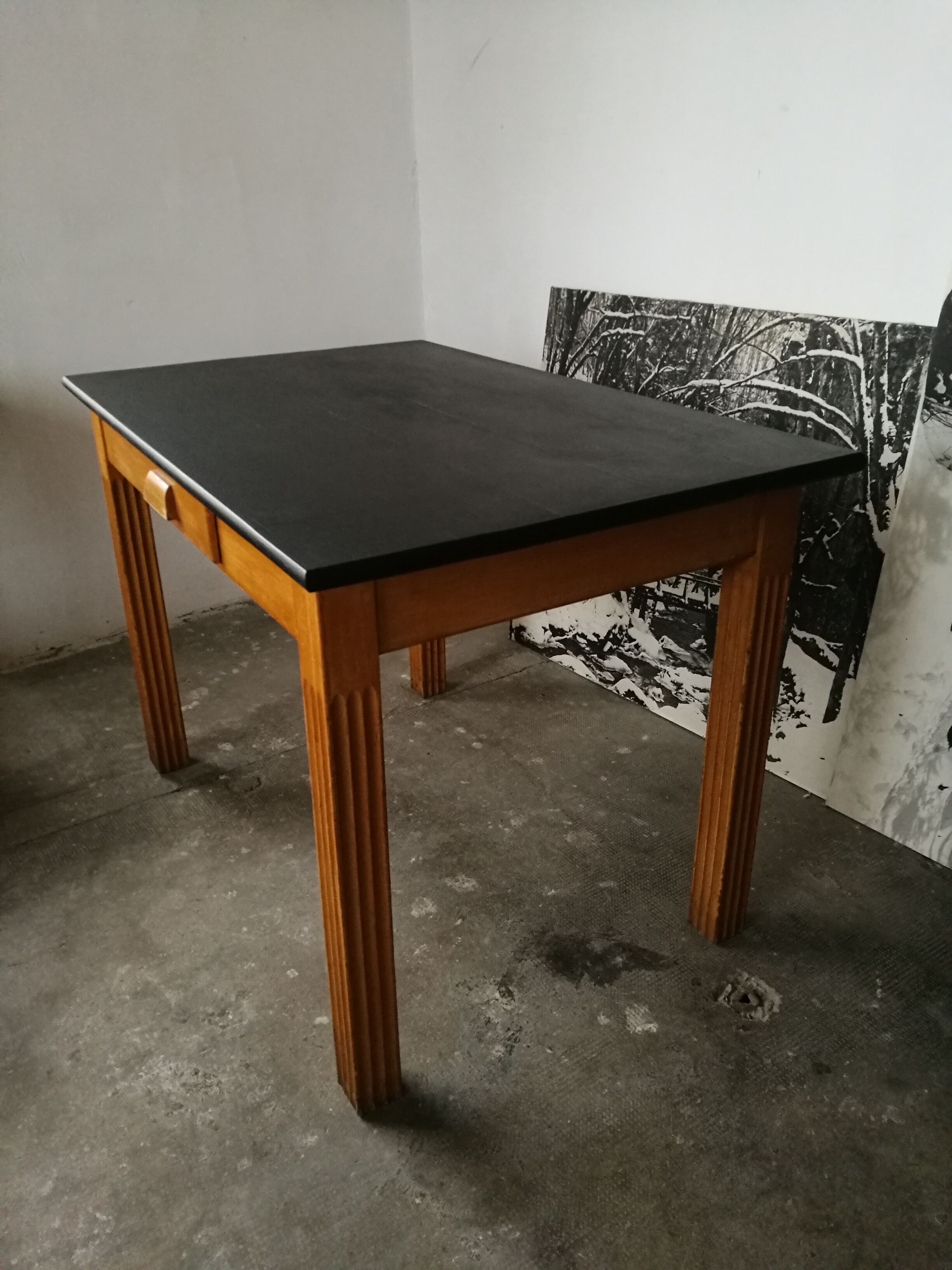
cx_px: 476
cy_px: 635
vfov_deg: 65.3
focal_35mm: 27
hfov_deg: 51.4
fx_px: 990
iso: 320
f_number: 2.2
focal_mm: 4.5
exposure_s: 1/24
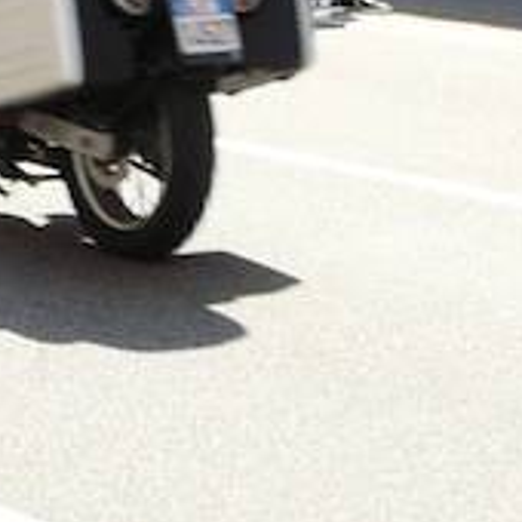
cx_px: -307
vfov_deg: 8.5
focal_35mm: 203
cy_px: -64
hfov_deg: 8.4
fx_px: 3463
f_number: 4.5
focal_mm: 6.7
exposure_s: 1/250
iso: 100
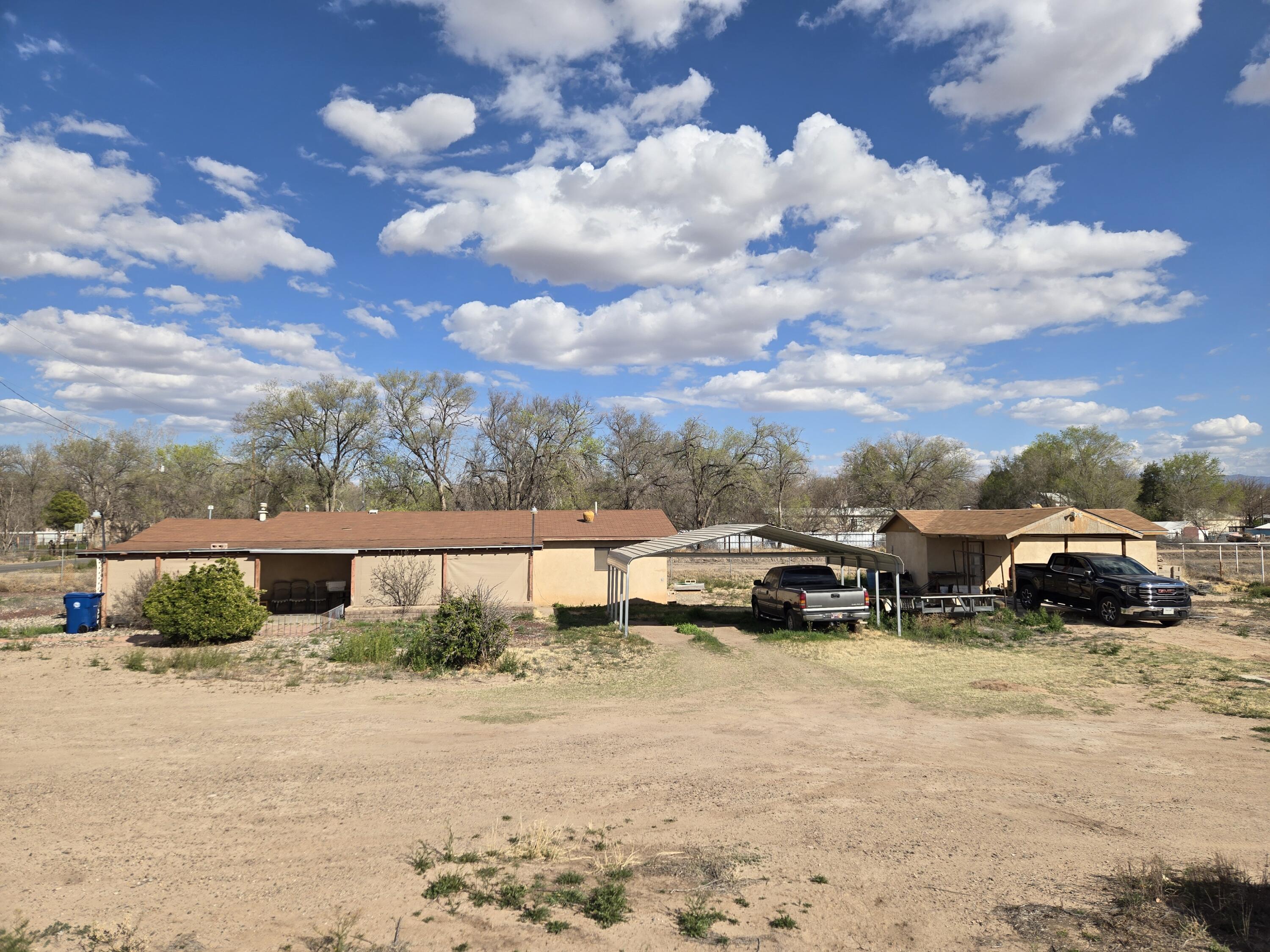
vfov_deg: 58.9
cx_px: 635
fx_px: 844
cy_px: 476
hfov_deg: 73.9
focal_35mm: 23
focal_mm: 5.4
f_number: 1.8
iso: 25
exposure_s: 1/2234
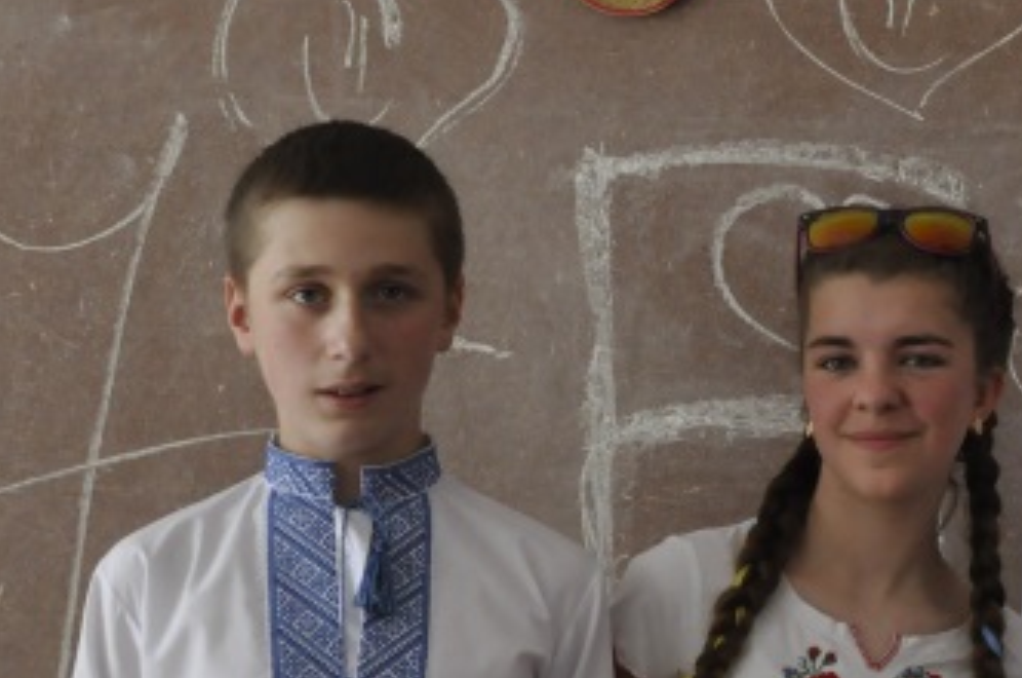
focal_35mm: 114
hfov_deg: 16.8
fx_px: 3230
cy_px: 394
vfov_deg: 12.0
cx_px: 1370
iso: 1600
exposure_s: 1/320
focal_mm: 28
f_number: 9
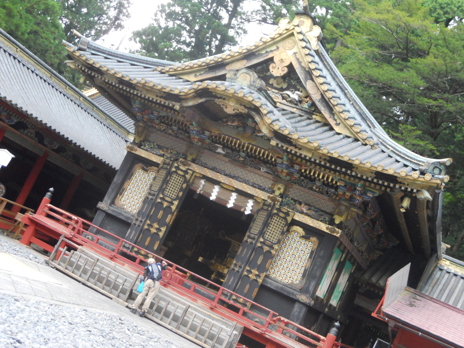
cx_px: 232
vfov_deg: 31.5
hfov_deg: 41.2
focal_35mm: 46
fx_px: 617
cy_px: 174
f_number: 3.4
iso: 400
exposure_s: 1/250
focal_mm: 8.3
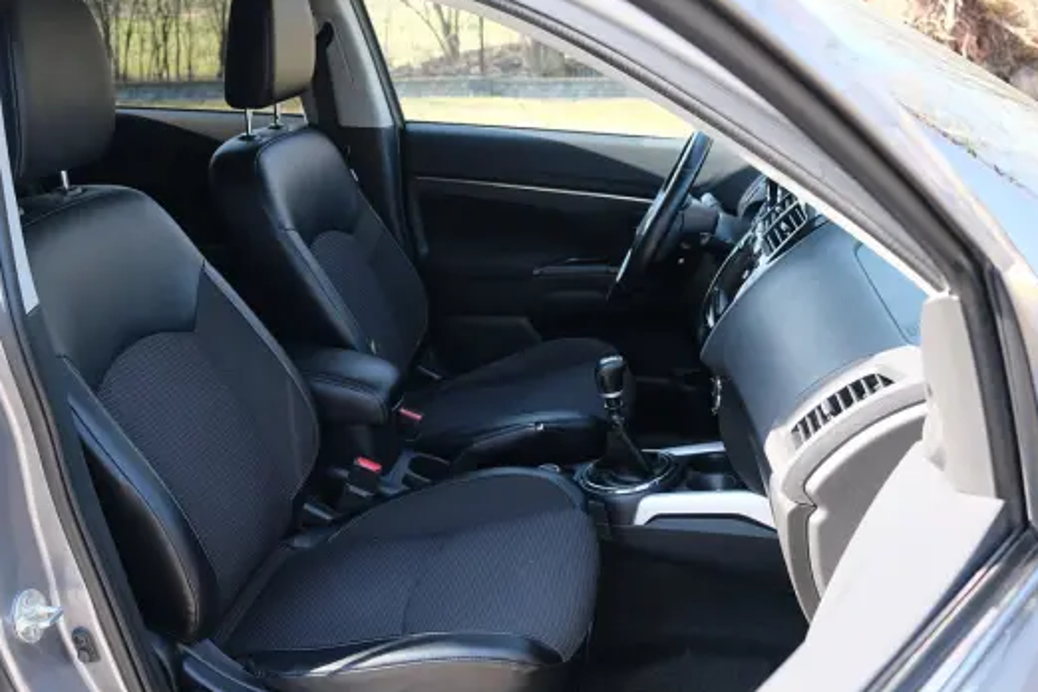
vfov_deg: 35.0
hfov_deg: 50.6
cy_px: 394
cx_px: 453
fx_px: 1096
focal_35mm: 38
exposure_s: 1/90
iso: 320
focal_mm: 20.5
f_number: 4
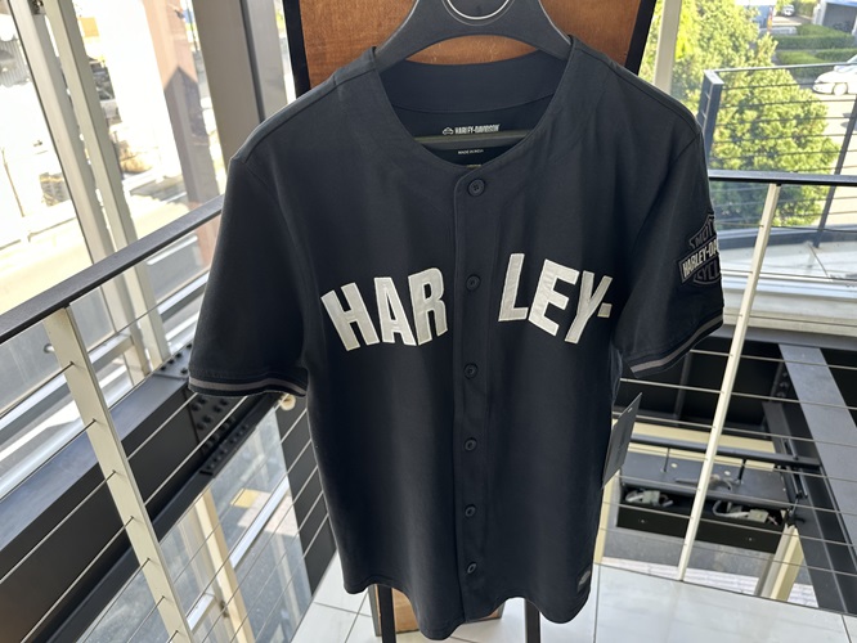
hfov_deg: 71.6
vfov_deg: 56.8
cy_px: 322
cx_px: 428
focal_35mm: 24
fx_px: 594
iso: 64
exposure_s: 1/100
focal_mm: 6.86
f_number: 1.78
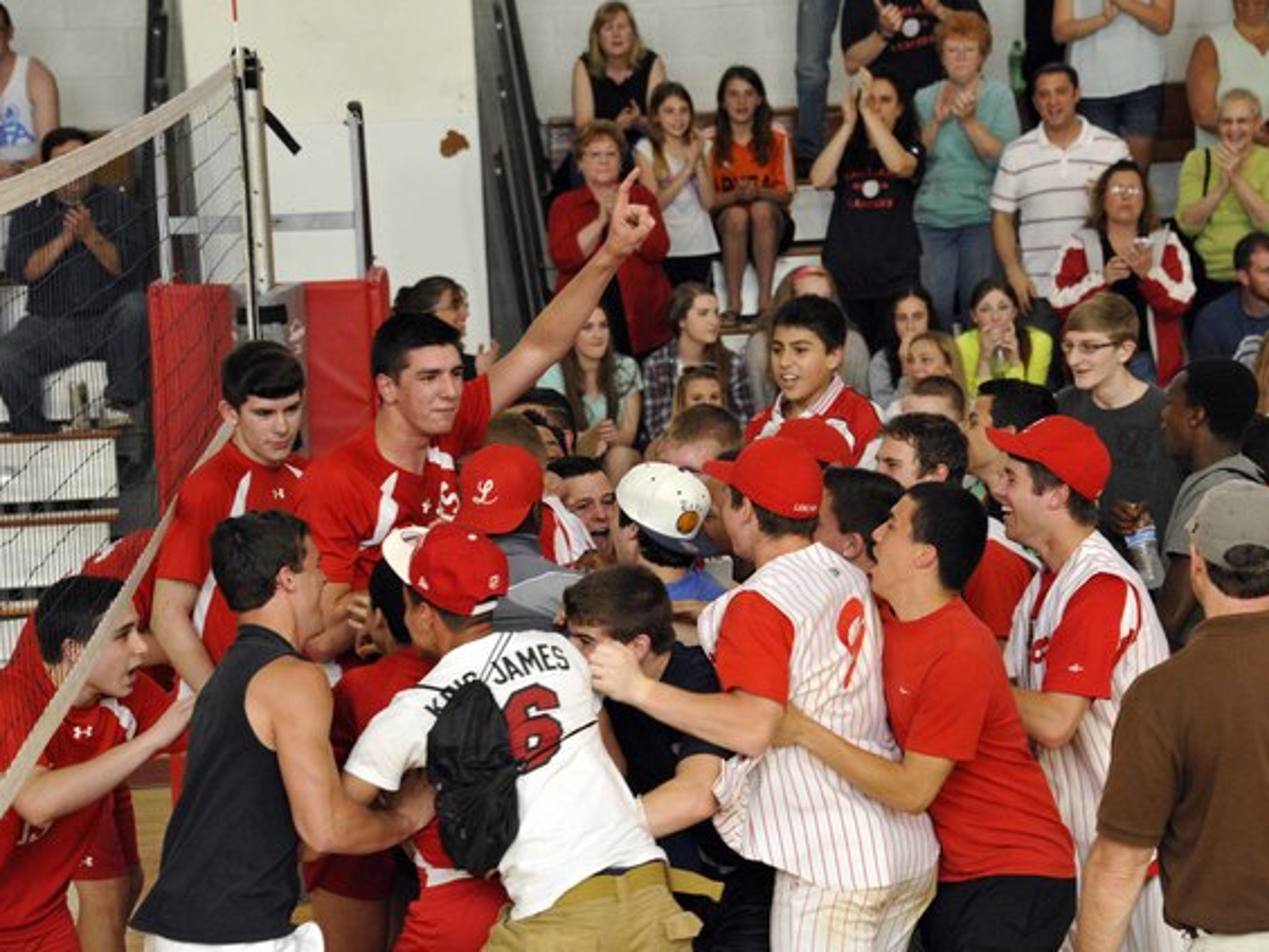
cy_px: 477
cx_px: 673
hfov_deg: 12.5
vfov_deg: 9.4
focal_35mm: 158
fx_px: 5792
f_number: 7.1
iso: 5000
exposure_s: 1/250
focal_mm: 145
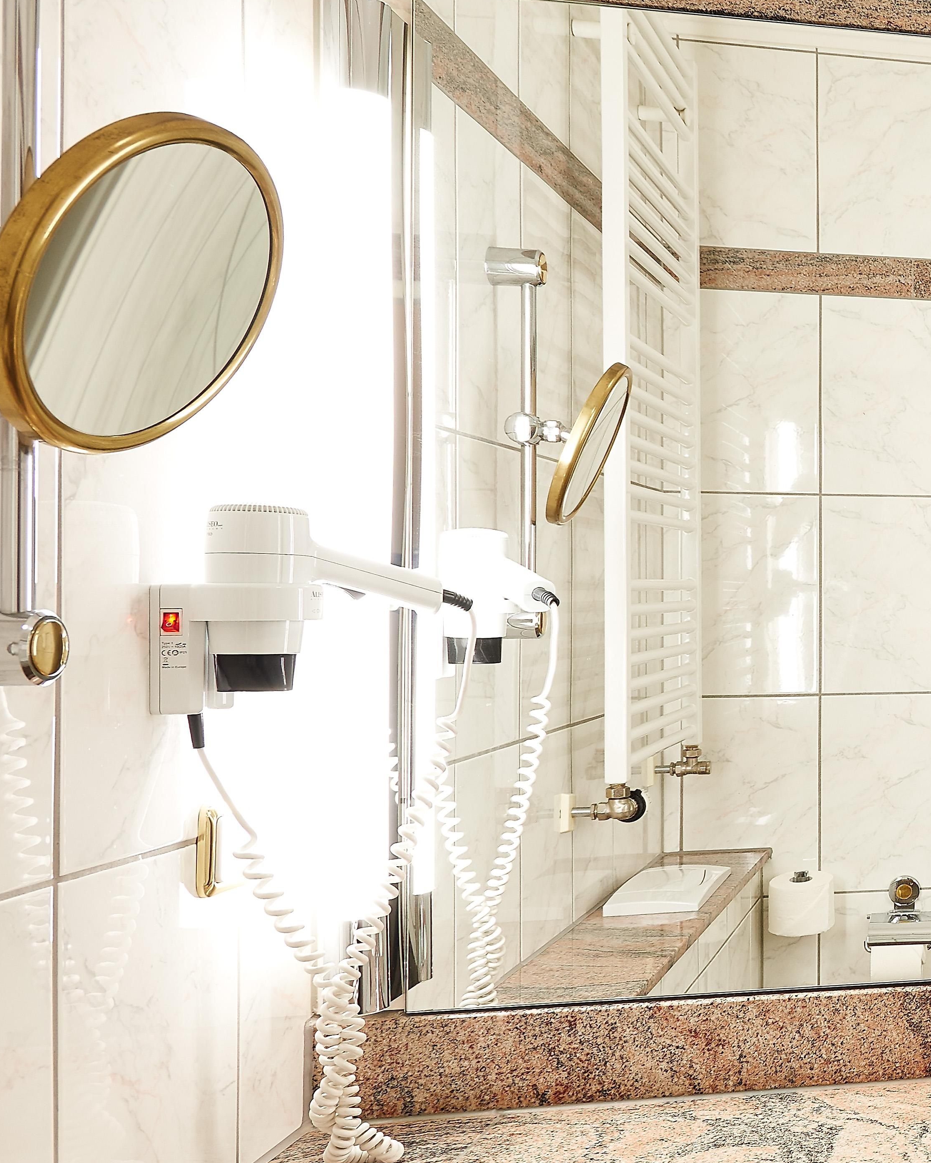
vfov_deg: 43.7
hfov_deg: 26.3
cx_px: 1389
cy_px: 651
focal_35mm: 42
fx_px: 1447
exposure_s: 1/4
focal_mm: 17
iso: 200
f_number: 8
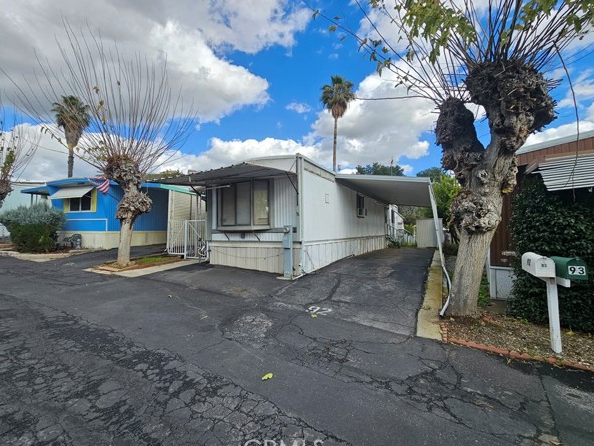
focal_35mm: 14
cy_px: 223
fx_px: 240
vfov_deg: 85.7
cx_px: 290
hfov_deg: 102.0
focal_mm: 2.2
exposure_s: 1/1406
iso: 50
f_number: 2.2
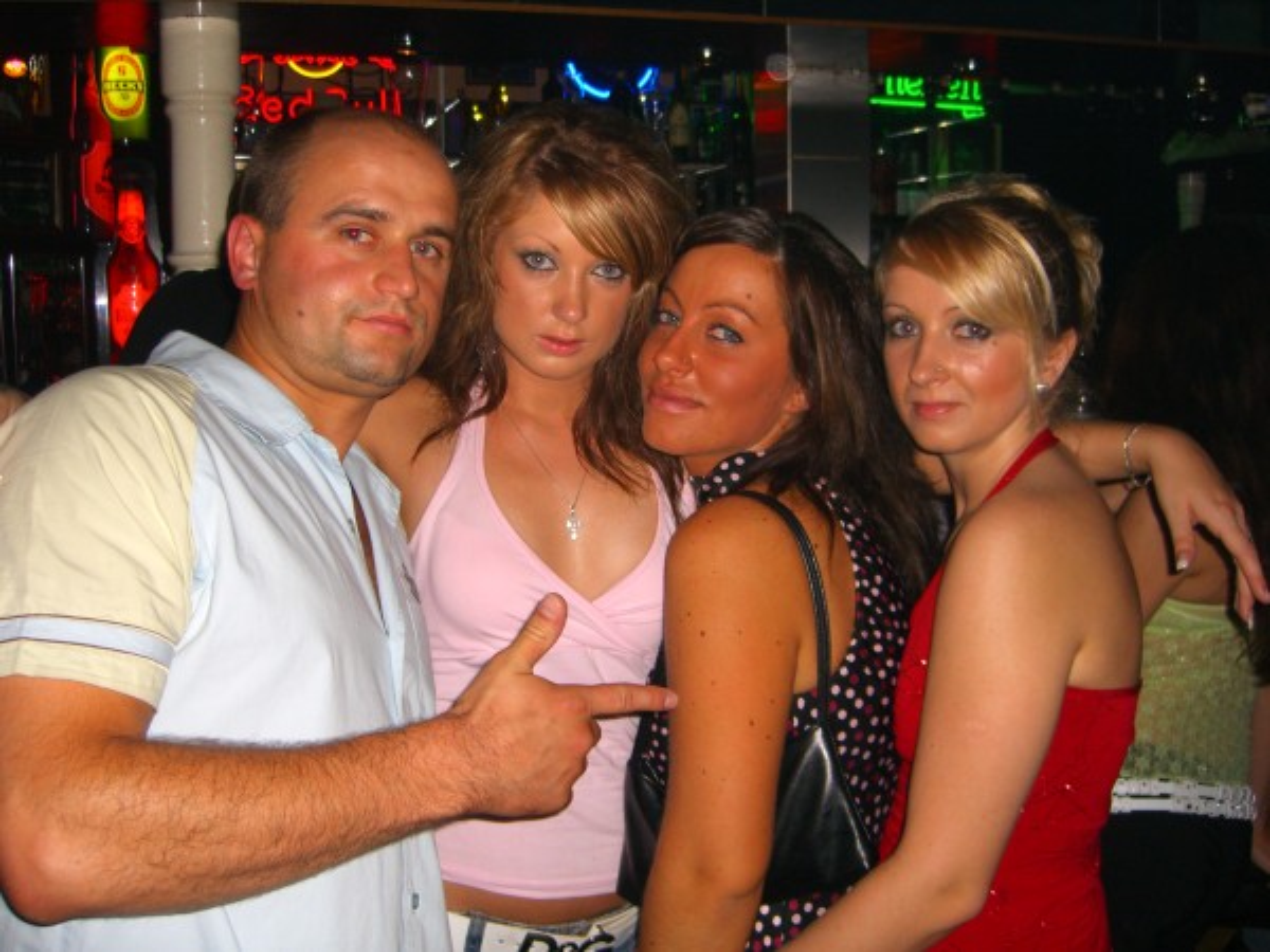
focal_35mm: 38
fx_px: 1394
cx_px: 635
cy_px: 476
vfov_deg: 37.7
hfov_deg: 49.0
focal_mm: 7.9
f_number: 2.8
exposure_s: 1/60
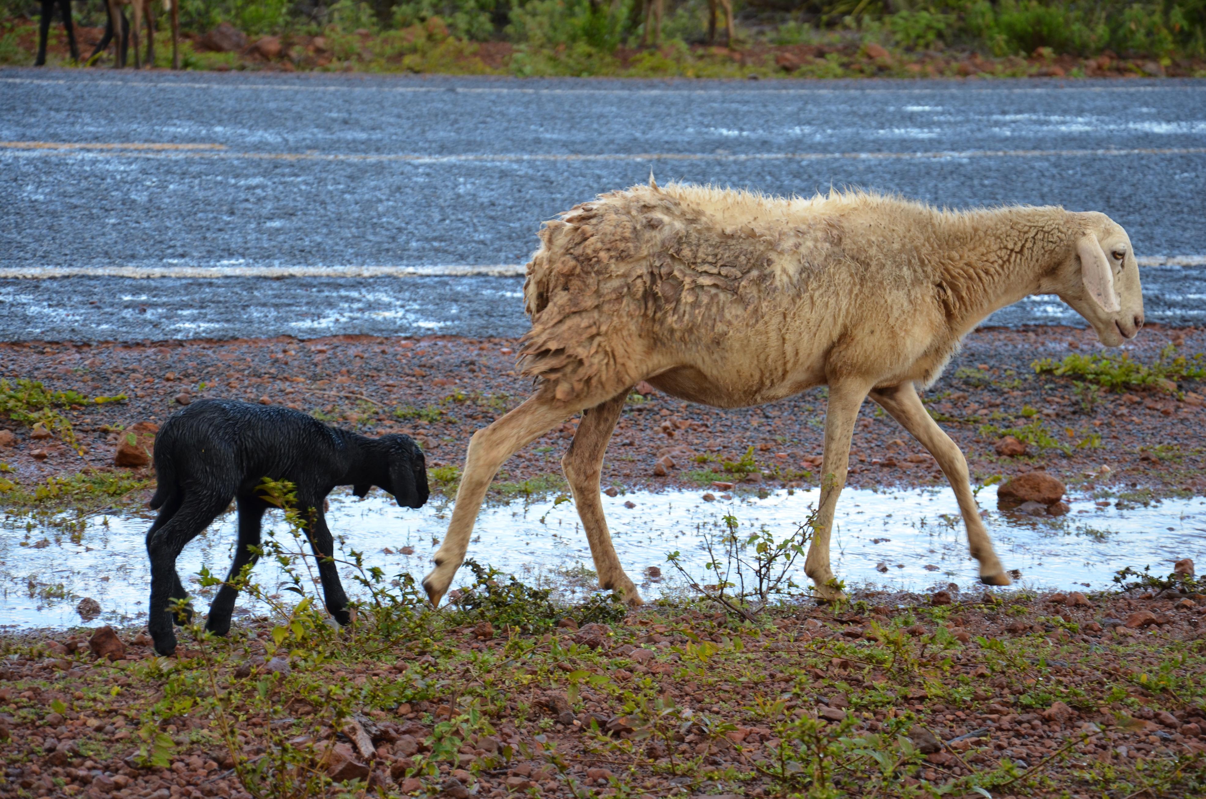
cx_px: 603
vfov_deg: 11.4
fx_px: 4012
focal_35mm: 120
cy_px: 400
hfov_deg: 17.1
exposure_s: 1/125
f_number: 5.6
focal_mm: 80
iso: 280
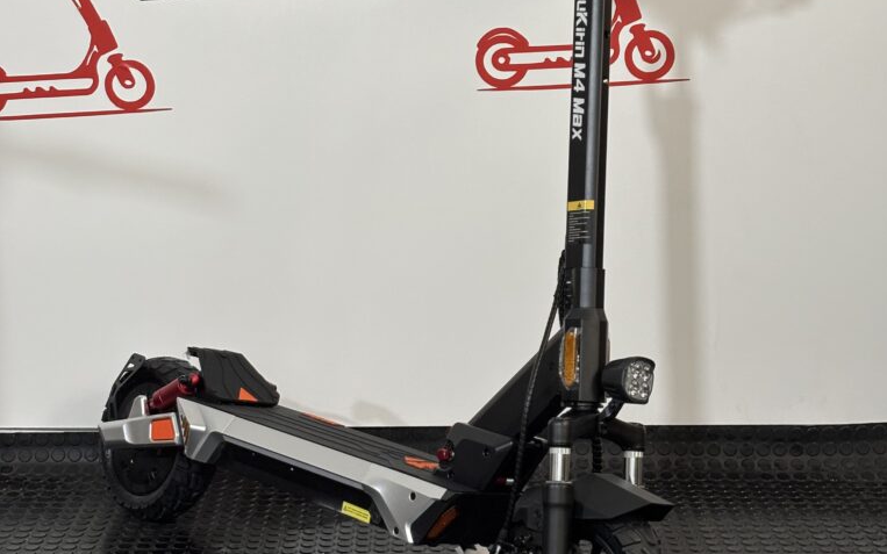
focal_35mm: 74
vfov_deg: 17.6
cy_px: 249
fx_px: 1789
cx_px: 445
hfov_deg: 27.8
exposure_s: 1/33
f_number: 1.6
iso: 125
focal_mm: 5.96
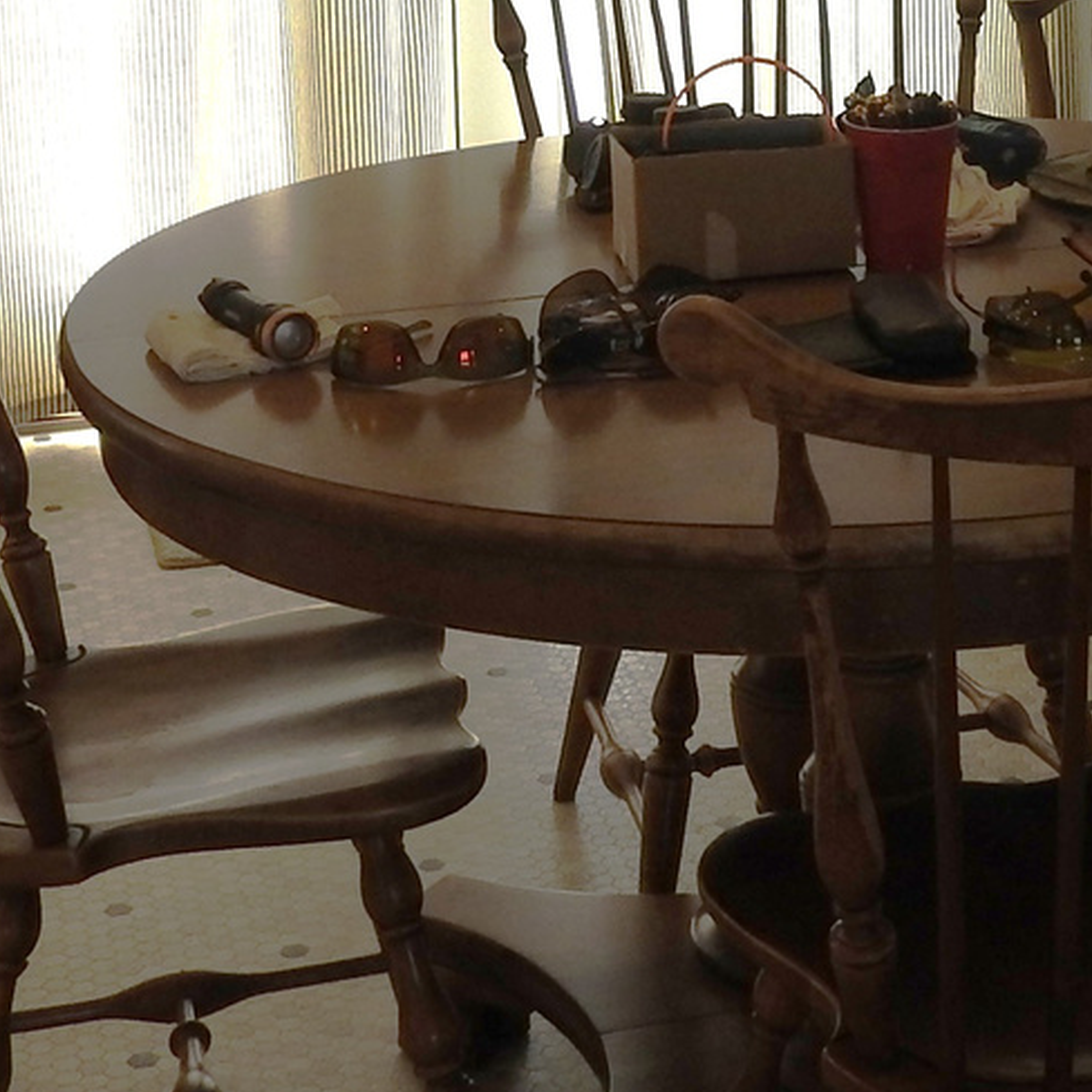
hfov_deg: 19.4
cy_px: -181
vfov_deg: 18.6
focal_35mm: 89
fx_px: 3176
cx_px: 828
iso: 100
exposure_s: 1/125
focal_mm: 4.3
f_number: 3.3
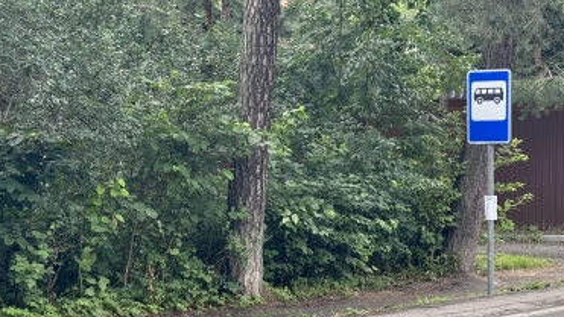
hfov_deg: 23.8
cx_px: 447
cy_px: 211
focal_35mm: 88
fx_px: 1317
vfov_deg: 13.7
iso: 64
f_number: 1.78
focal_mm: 6.76
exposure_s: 1/217
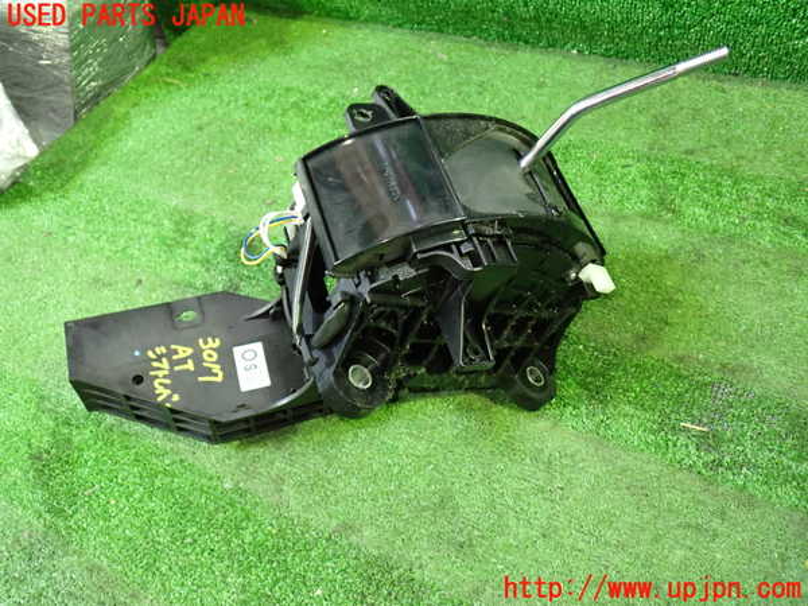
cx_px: 404
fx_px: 700
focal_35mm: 30
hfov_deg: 60.0
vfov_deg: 46.8
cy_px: 303
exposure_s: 1/30
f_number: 2.3
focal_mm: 5.4
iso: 800
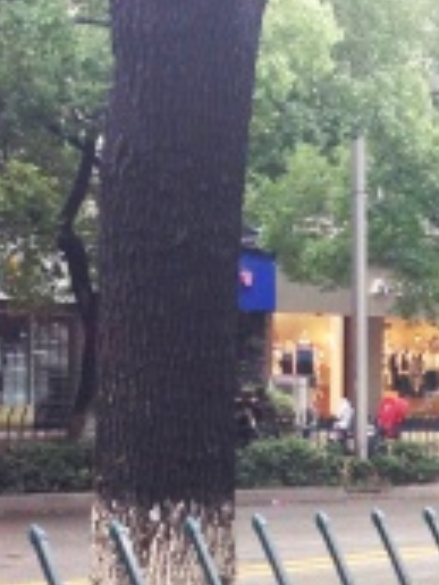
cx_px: 602
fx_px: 1945
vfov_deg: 17.1
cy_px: 395
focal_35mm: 115
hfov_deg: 12.4
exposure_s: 1/40
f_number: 2.4
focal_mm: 4.12
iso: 50
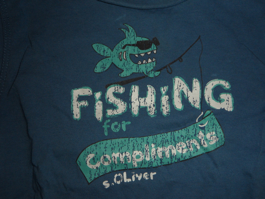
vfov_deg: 40.7
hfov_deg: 52.6
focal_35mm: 35
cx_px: 132
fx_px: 268
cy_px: 100
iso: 100
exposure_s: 1/10
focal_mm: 5.7
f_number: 9.5
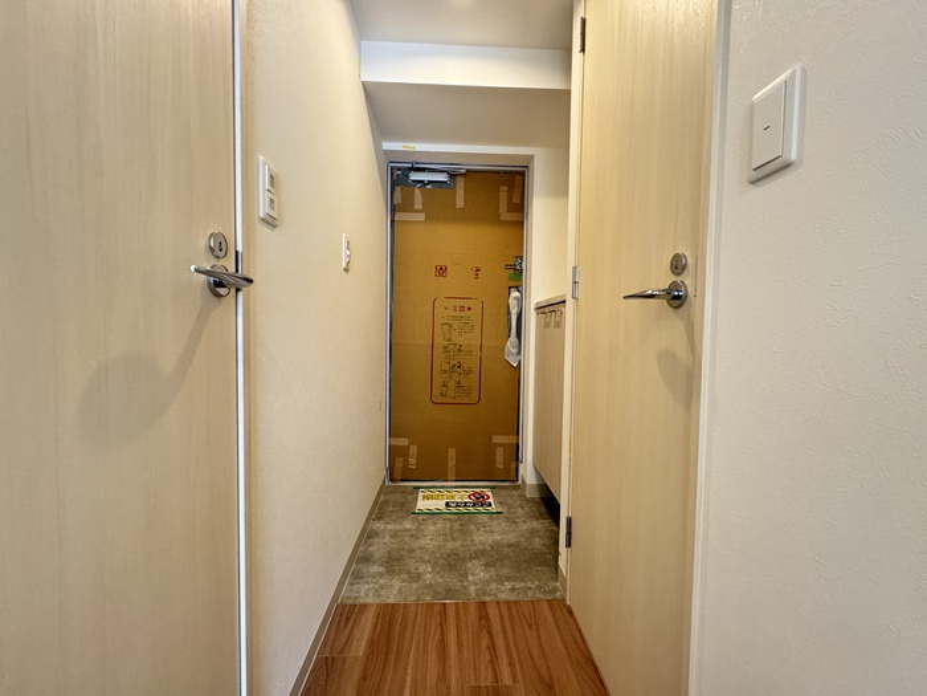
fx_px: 375
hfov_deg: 102.1
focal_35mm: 14
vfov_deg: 85.7
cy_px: 348
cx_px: 464
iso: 320
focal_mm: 2.22
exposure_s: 1/99
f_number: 2.2
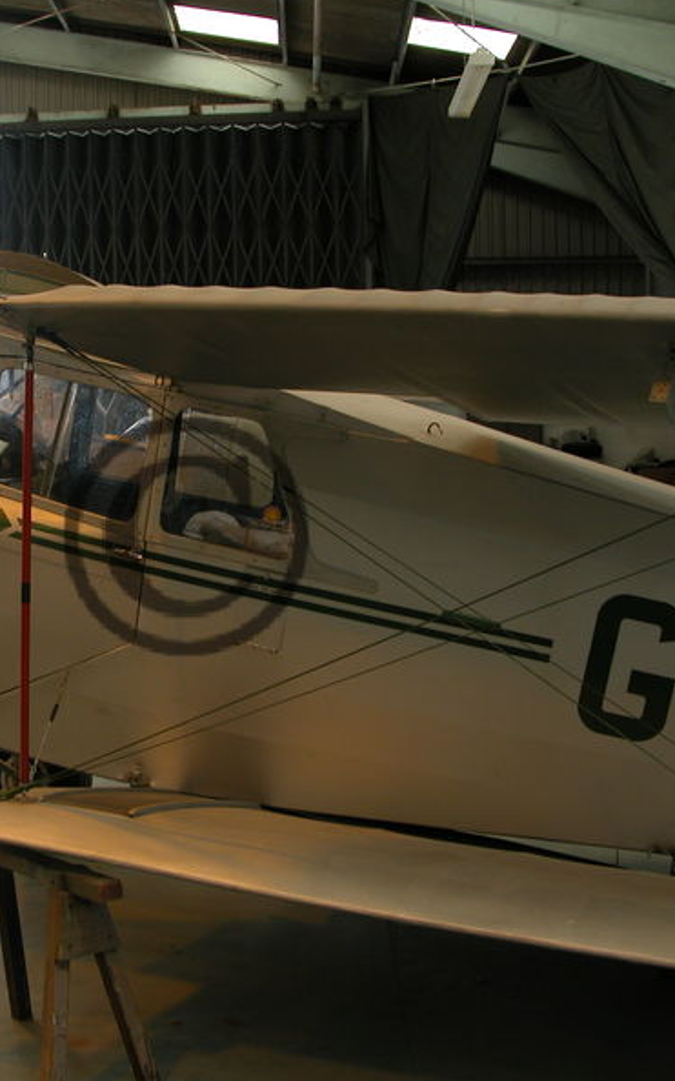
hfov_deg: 25.6
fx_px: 1472
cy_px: 537
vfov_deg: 40.3
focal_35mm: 50
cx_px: 186
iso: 100
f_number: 3.2
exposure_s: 1/51.7
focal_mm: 8.9
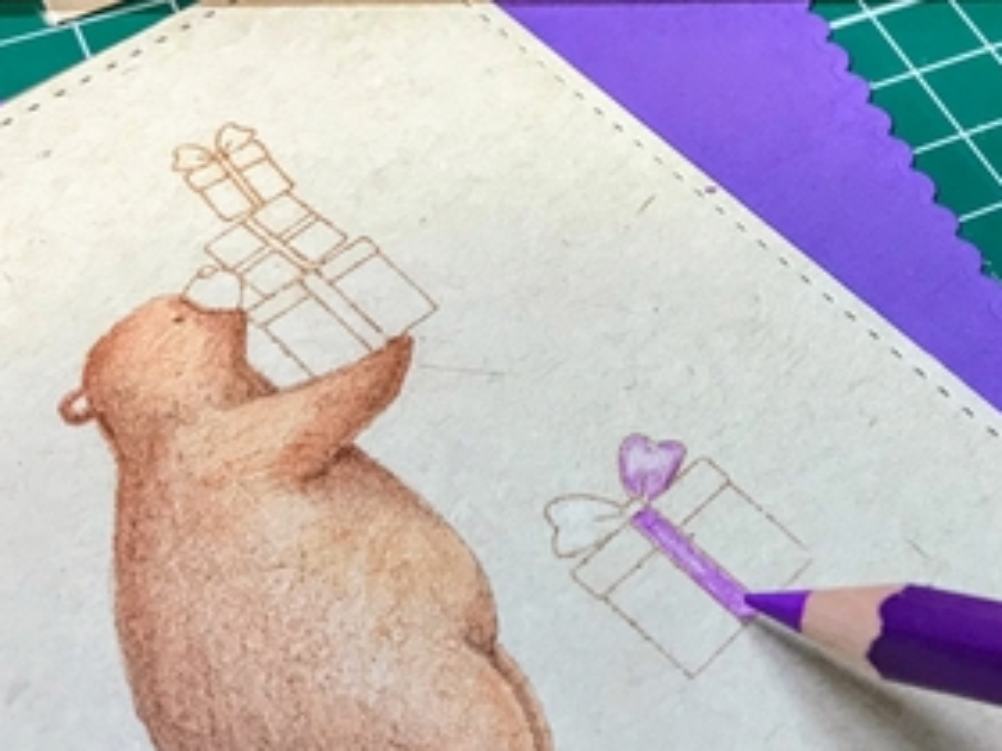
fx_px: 1447
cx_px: 676
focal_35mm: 50
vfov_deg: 29.0
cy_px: 284
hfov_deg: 37.7
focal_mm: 3.99
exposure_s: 1/33
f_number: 1.8
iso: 25
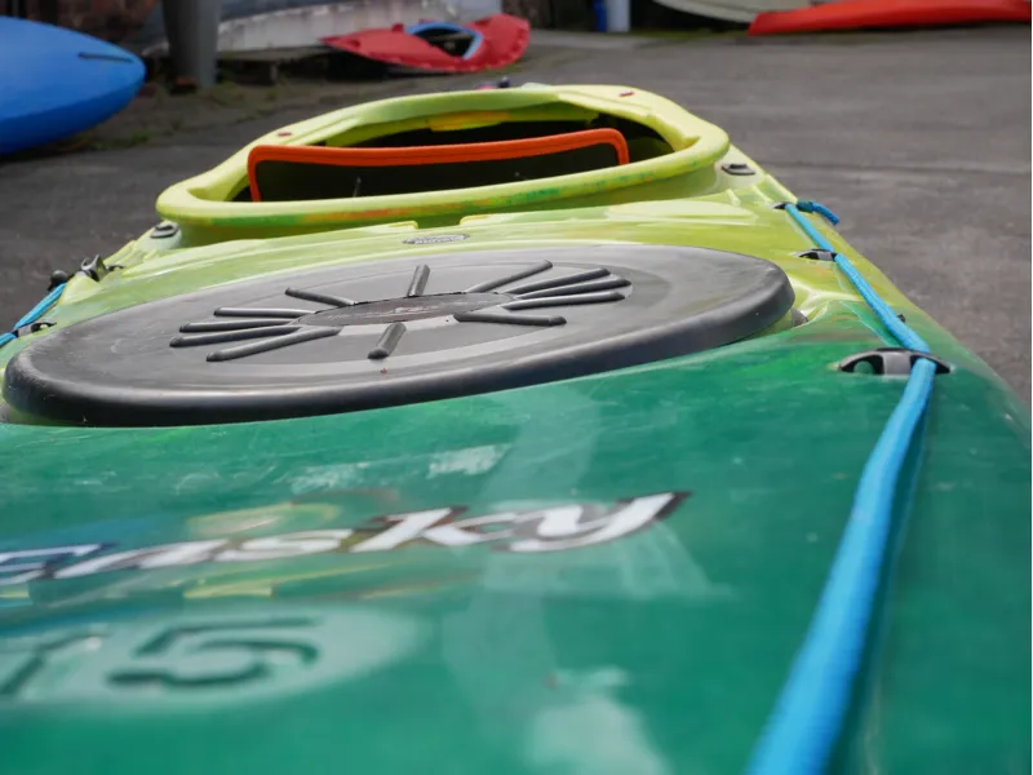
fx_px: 1671
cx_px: 516
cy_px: 388
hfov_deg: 34.3
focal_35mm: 56
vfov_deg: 26.1
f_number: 9
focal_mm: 28
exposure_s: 1/250
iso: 200
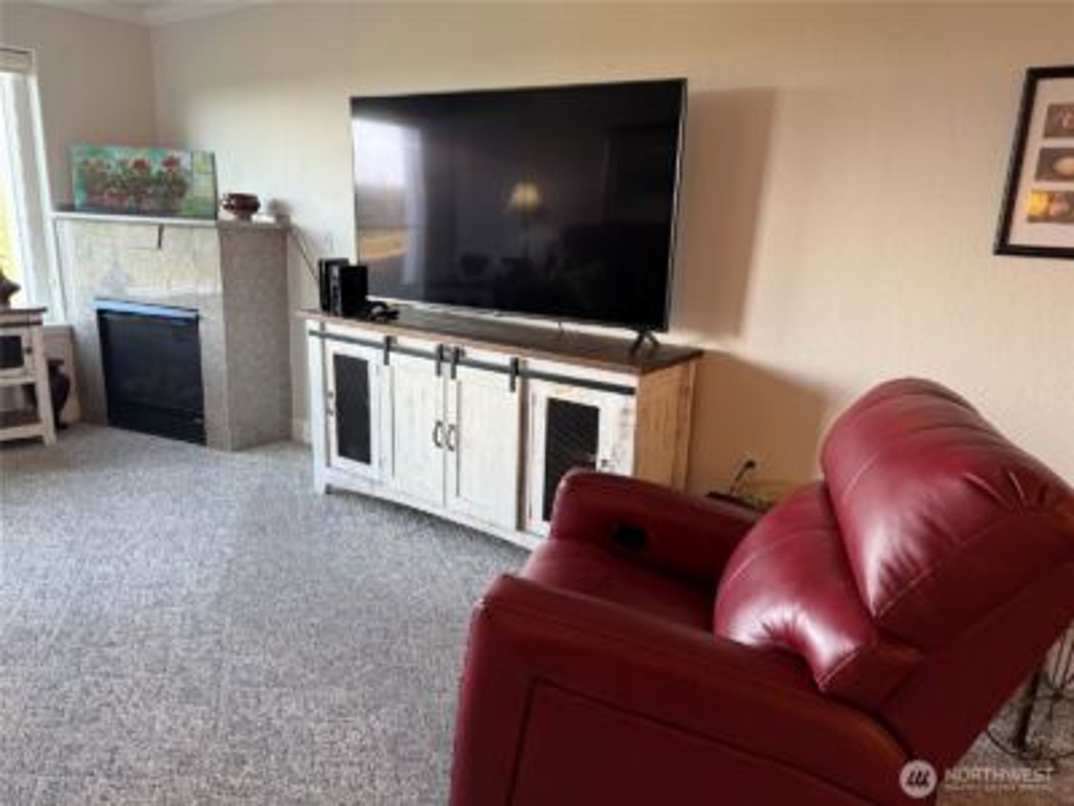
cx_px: 537
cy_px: 403
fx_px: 745
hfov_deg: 71.6
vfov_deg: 56.8
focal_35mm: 24
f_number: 1.78
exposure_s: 1/60
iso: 125
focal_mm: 6.76
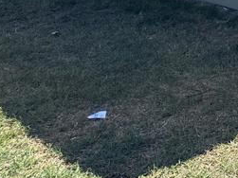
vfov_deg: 13.5
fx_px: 673
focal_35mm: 98
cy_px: -145
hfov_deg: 16.8
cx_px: 419
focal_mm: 6.86
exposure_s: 1/1988
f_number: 1.78
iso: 80
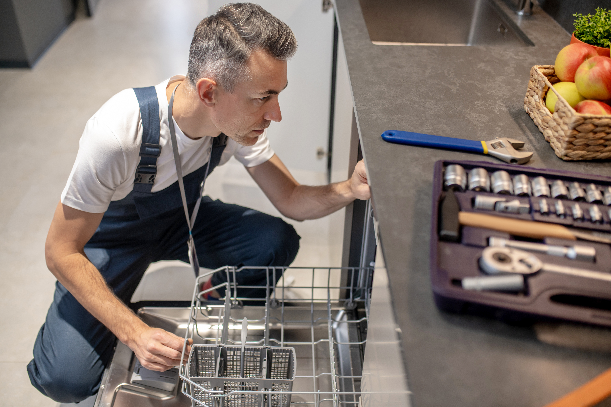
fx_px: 594
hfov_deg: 54.5
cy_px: 204
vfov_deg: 37.8
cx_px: 306
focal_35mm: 35
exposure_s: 1/160
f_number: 2.2
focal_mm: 35
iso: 400
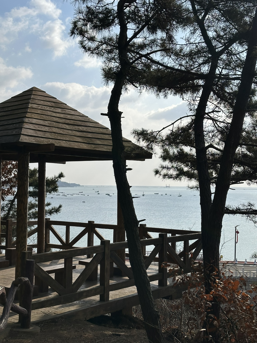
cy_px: 172
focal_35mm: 48
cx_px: 128
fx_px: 475
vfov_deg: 39.7
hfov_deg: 30.3
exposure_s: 1/8197
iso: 64
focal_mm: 6.86
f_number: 1.78
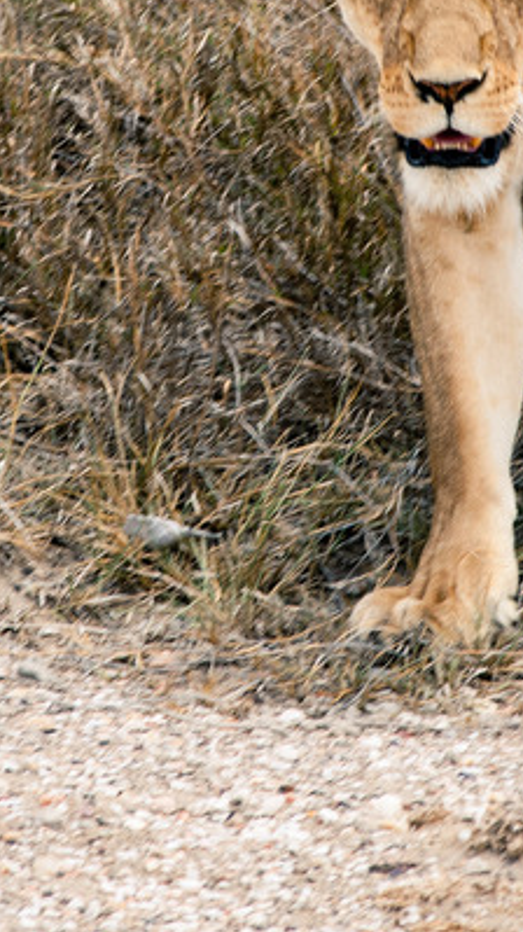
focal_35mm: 756
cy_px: 229
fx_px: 18666
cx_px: 276
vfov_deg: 2.9
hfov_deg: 1.6
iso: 200
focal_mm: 200
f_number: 7.1
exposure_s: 1/200
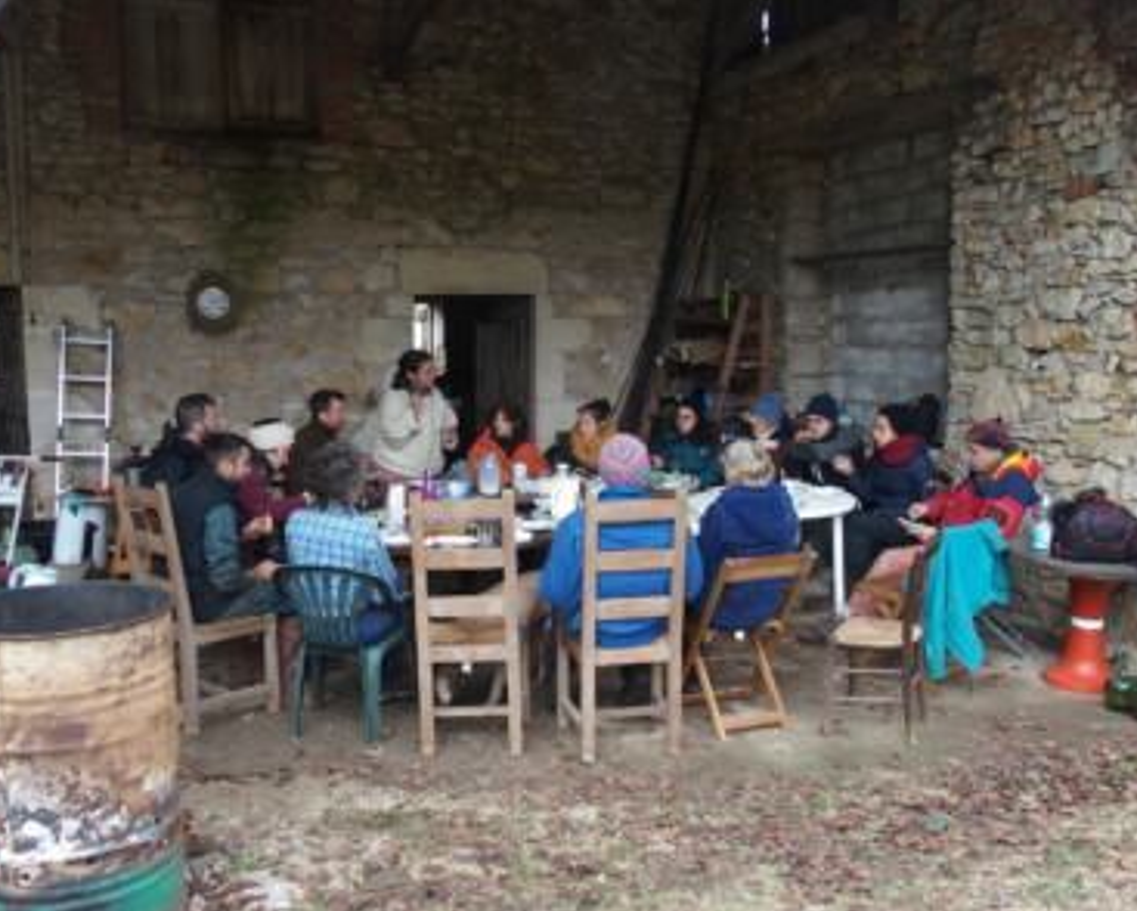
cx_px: 576
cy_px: 462
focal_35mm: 34
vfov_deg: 43.4
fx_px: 1145
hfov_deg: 52.8
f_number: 2.8
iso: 100
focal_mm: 6.7
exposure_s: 1/60
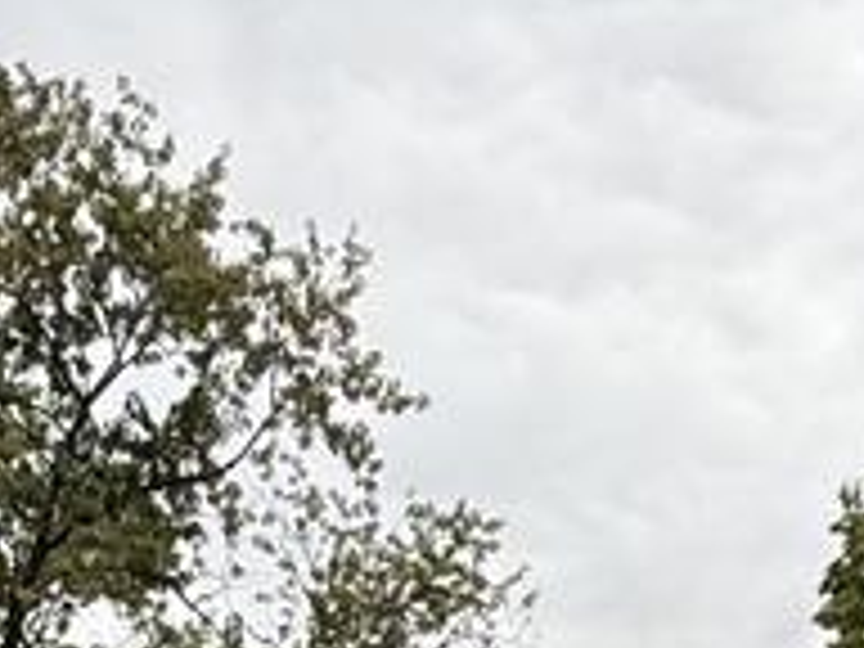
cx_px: 279
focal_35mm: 105
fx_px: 2621
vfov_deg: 10.5
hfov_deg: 18.7
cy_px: 1881
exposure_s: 1/251
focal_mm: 2.22
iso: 50
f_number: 2.2
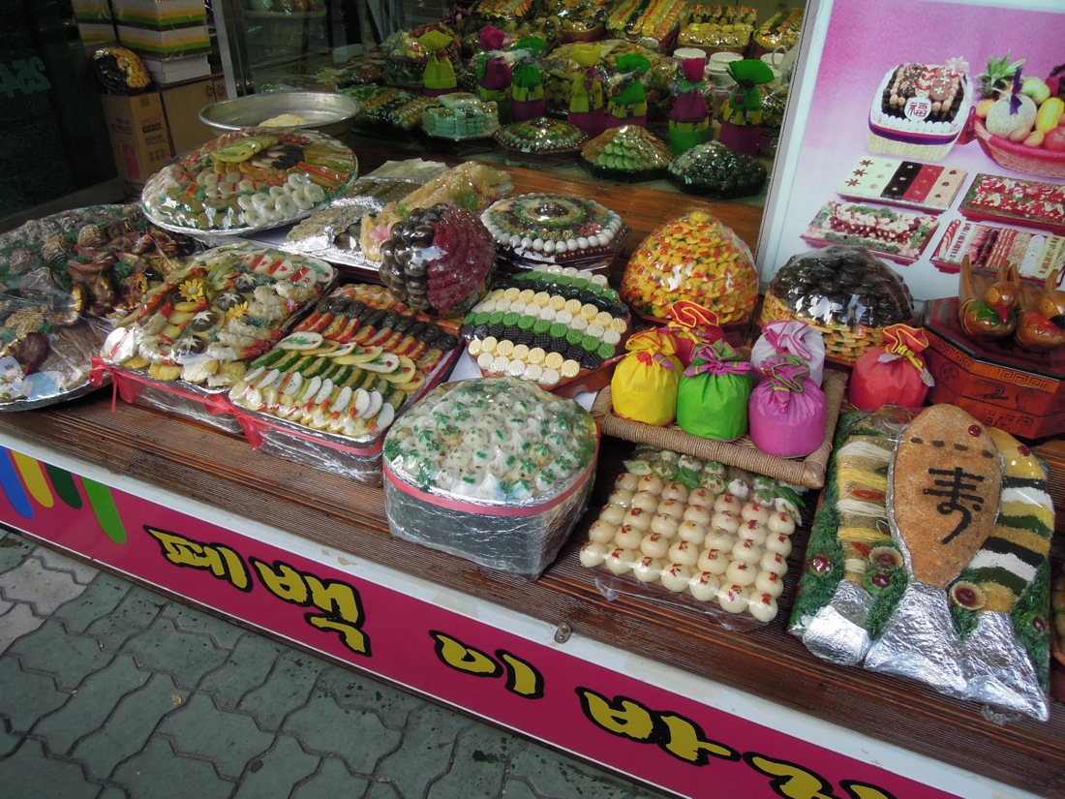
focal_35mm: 24
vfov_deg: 56.8
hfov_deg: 71.6
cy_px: 400
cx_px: 532
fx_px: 738
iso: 160
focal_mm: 4.3
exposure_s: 1/200
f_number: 2.8
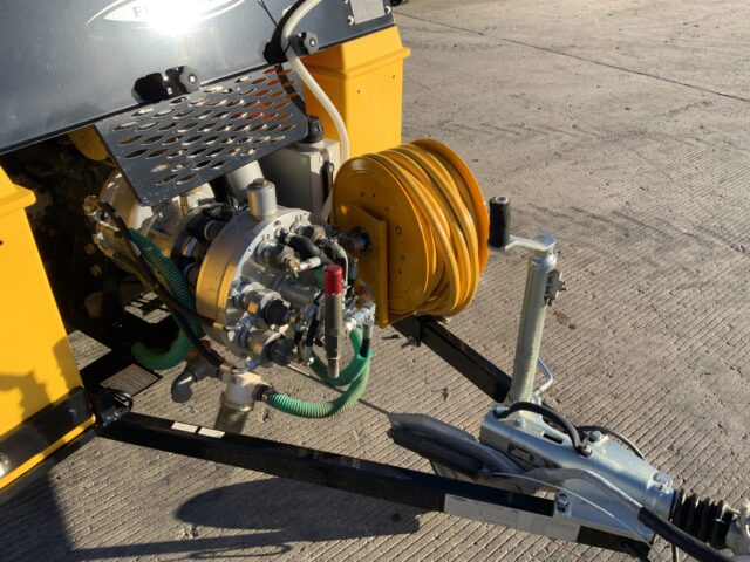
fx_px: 628
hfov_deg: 61.7
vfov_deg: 48.2
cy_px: 281
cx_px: 375
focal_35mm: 29
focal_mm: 3
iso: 16
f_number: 1.8
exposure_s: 1/912
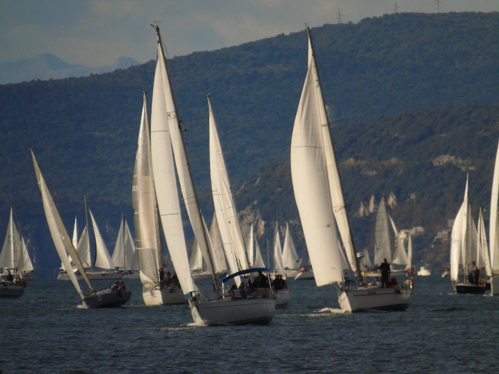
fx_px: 16952
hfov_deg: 1.7
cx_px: 250
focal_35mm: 1176
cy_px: 187
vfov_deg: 1.3
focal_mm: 210
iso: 100
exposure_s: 1/800
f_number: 6.4
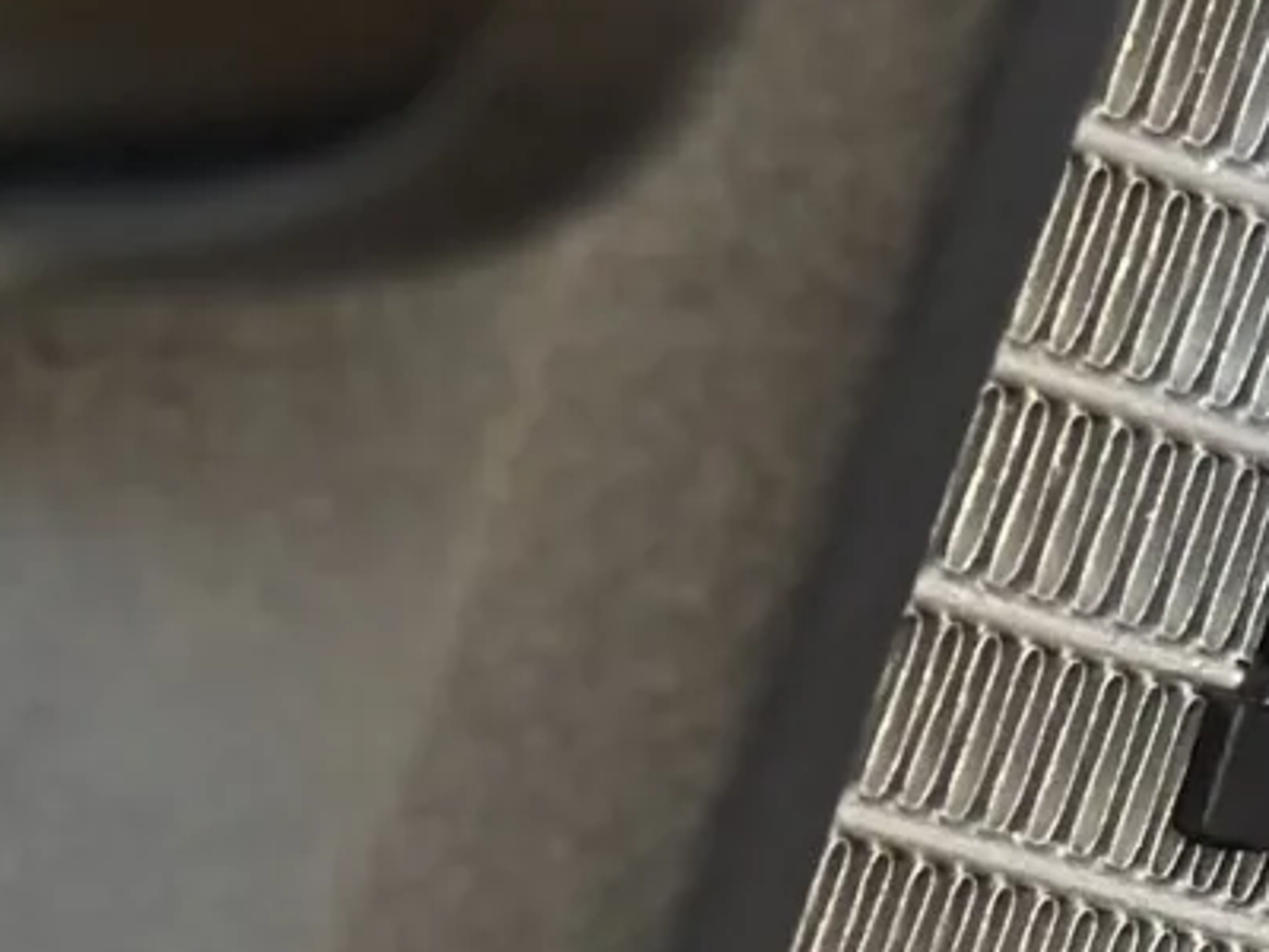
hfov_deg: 6.4
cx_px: 48
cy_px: 733
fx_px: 11254
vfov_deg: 4.8
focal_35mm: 307
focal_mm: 6.86
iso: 250
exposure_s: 1/50
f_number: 1.78
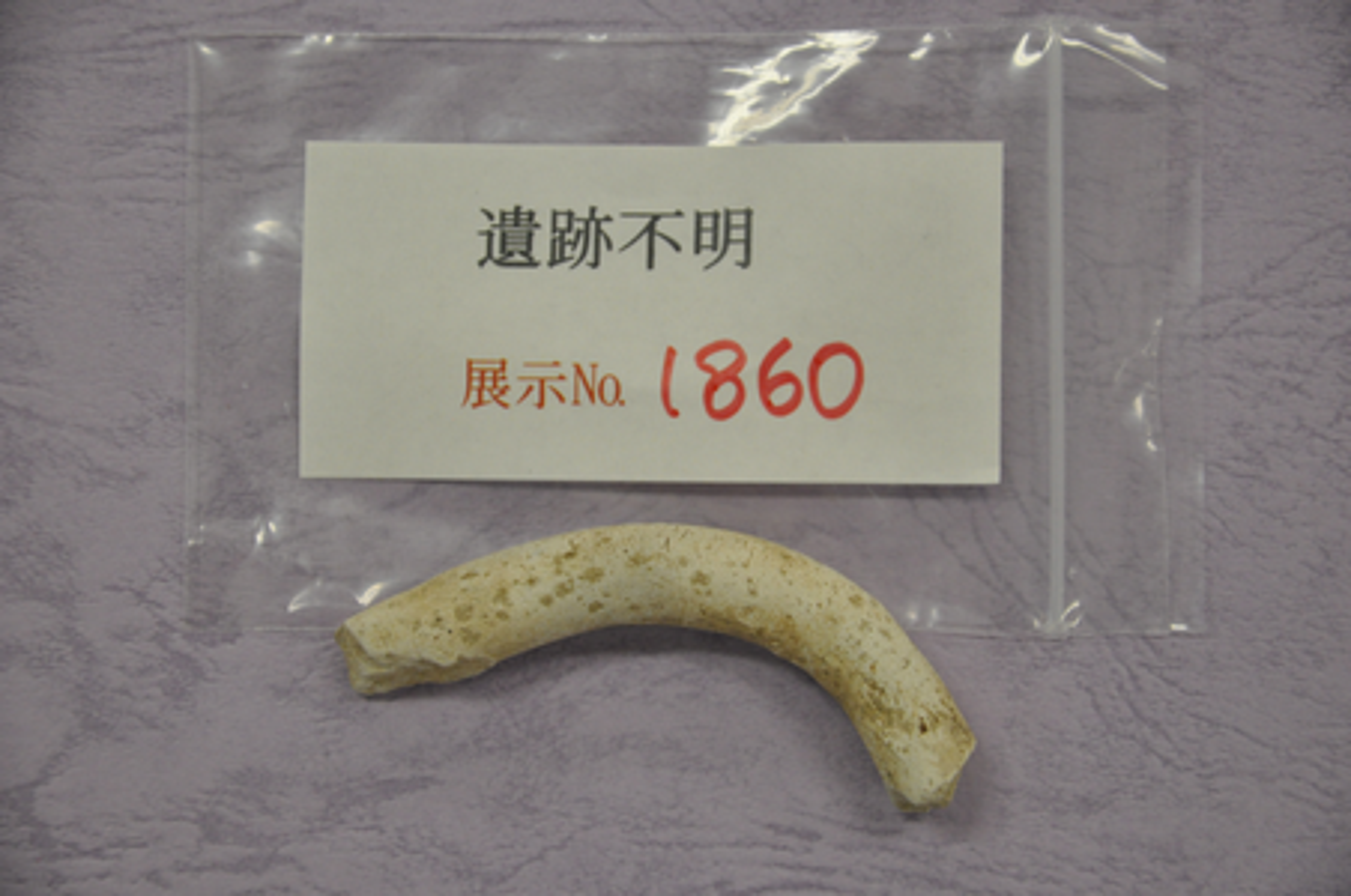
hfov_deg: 15.2
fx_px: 5059
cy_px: 448
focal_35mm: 135
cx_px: 676
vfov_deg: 10.1
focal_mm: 90
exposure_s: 1/125
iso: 900
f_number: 5.6
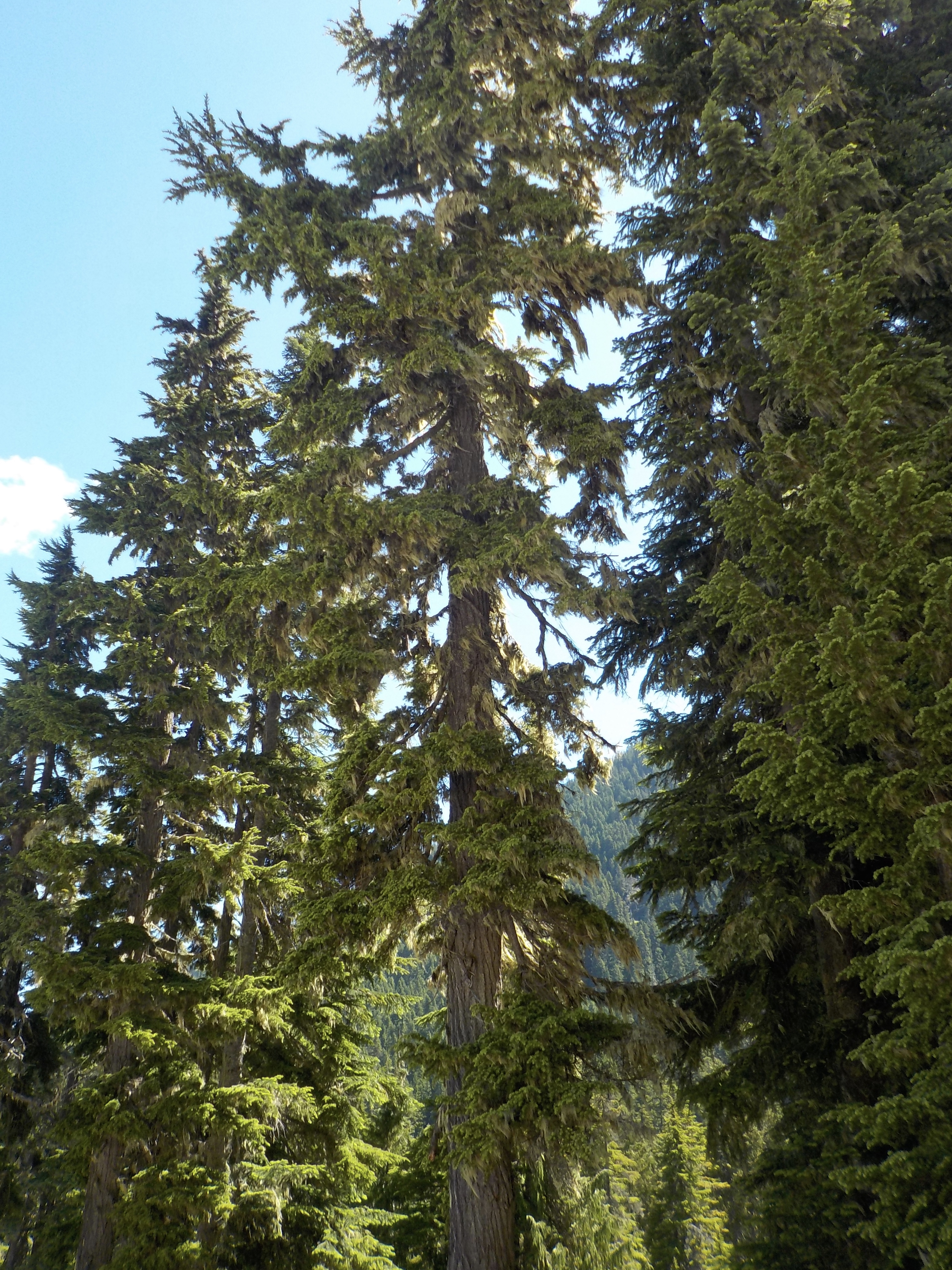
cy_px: 635
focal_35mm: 30
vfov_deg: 60.0
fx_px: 1100
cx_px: 476
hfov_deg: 46.8
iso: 125
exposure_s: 1/250
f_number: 3.3
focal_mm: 4.1
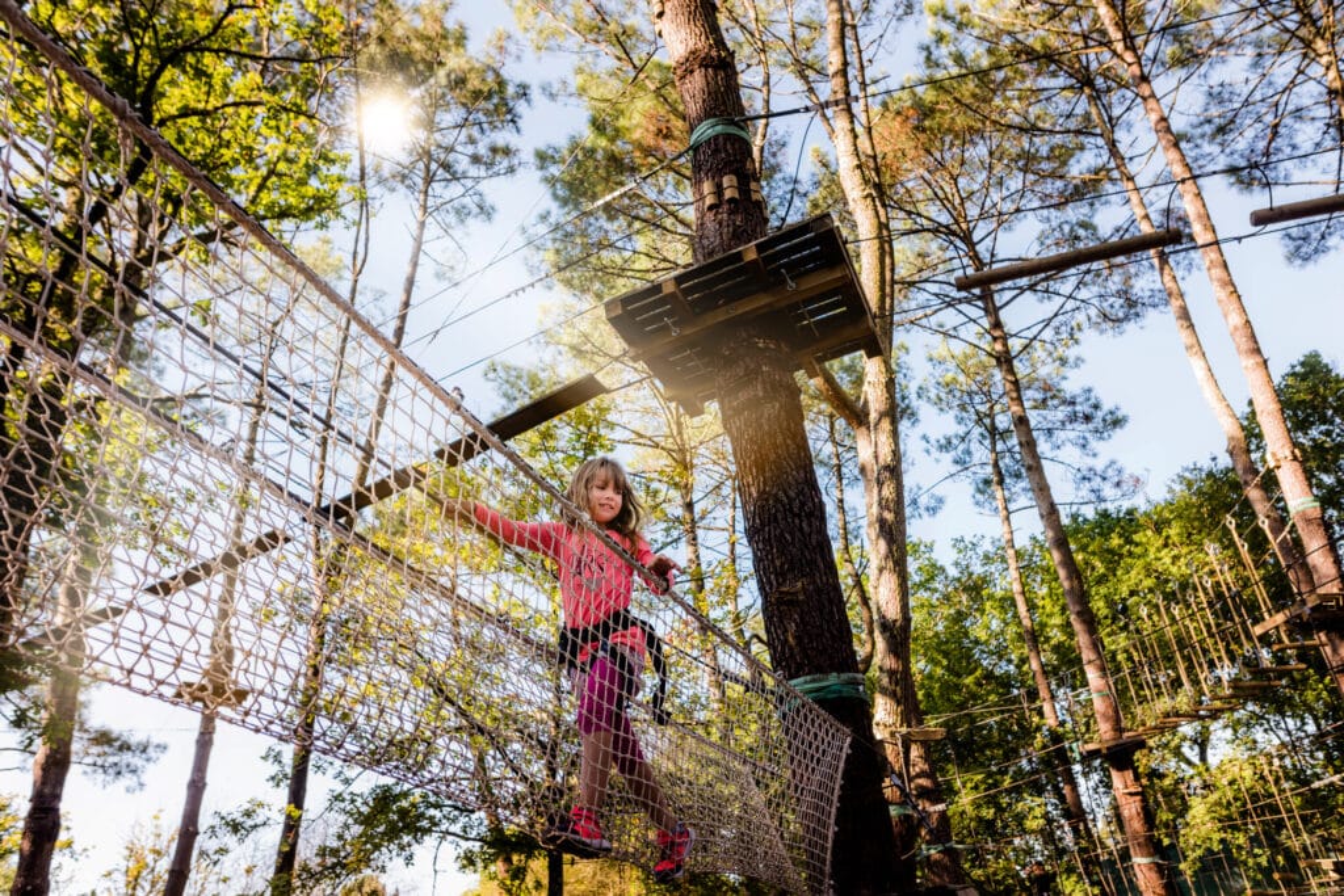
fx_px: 896
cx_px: 672
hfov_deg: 73.7
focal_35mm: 24
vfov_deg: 53.1
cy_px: 448
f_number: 5
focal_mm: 24
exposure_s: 1/200
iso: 200
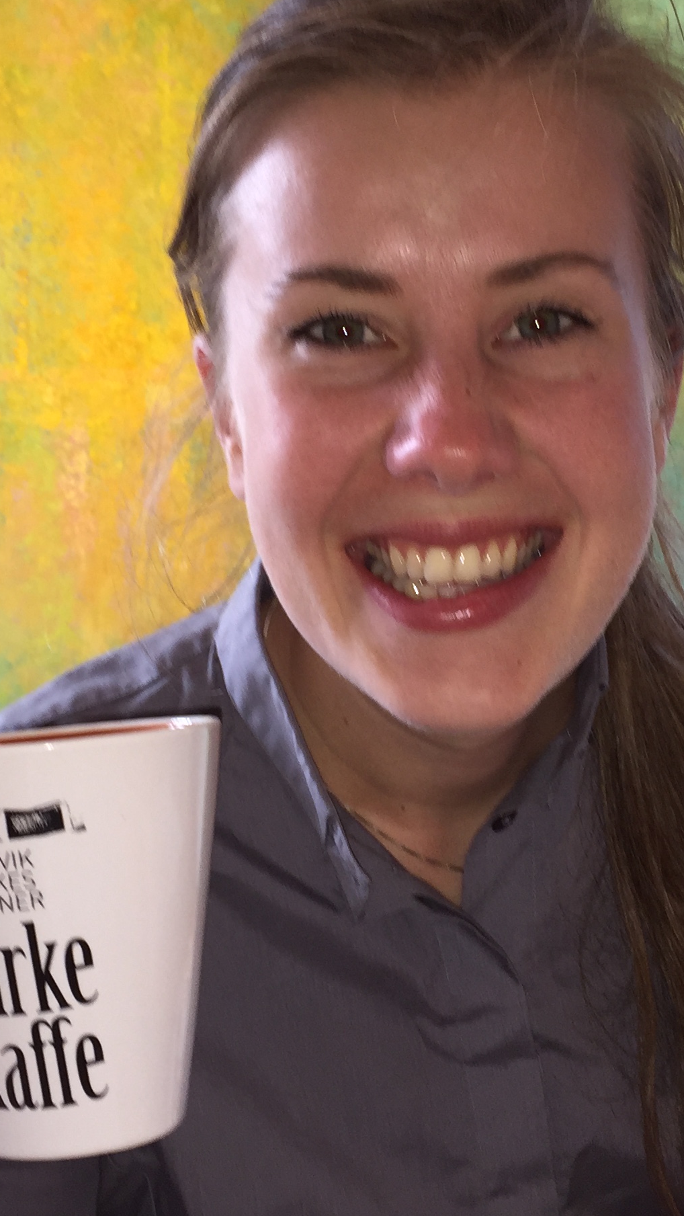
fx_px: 1837
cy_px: 572
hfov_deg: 21.1
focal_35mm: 57
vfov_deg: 36.6
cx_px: 388
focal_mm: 4.15
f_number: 2.2
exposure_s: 1/50
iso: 32
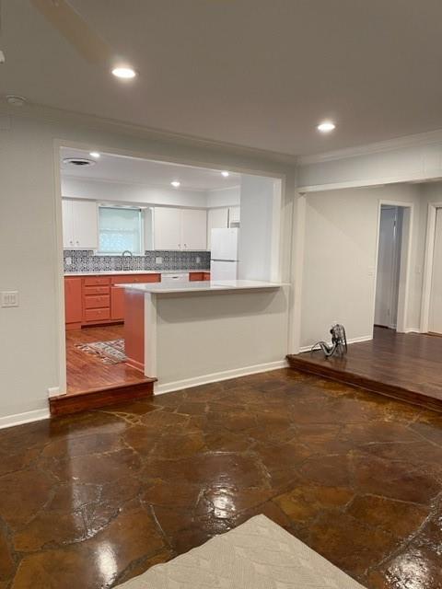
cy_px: 294
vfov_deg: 67.3
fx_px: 443
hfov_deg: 53.1
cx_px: 221
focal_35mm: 26
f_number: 1.6
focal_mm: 5.1
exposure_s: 1/60
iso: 160
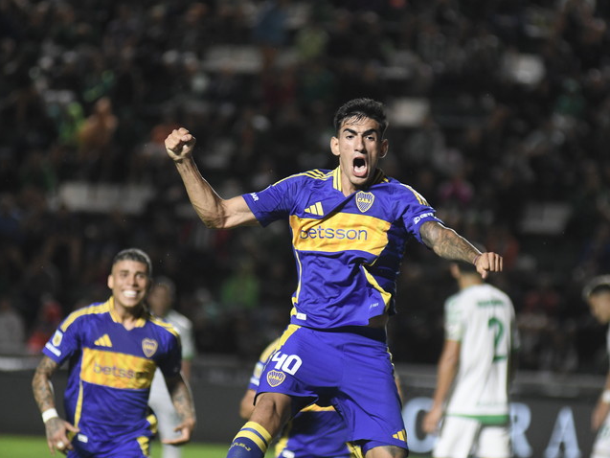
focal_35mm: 326
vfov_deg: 4.6
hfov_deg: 6.1
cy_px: 229
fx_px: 5746
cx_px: 327
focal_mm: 200
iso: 2500
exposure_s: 1/1600
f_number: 2.8
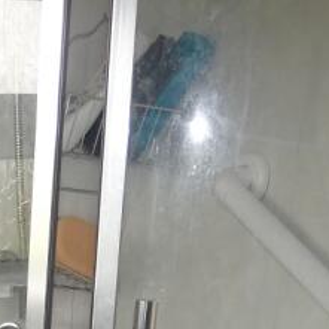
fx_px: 882
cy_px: 499
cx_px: -130
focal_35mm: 82
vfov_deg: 18.6
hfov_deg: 19.1
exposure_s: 1/60
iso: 160
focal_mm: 3.6
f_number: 2.8
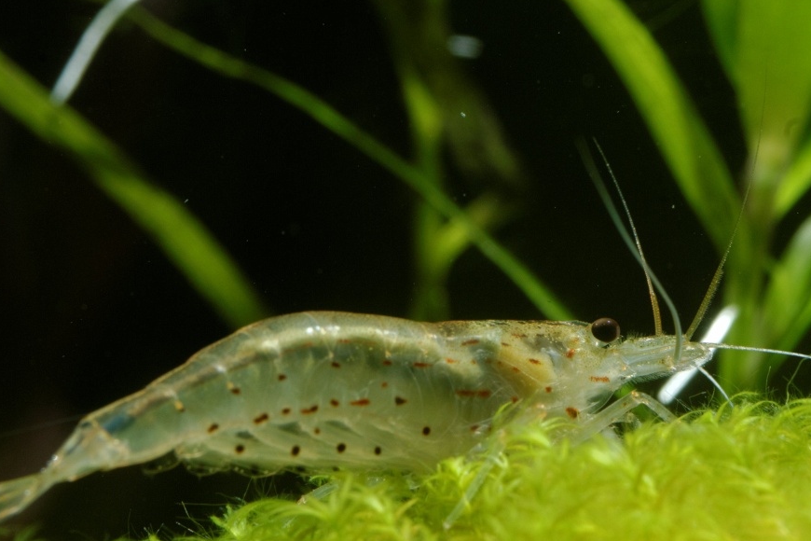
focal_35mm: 228
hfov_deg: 9.0
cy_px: 328
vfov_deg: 6.0
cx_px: 447
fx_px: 5136
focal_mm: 100
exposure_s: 1/125
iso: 100
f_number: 22
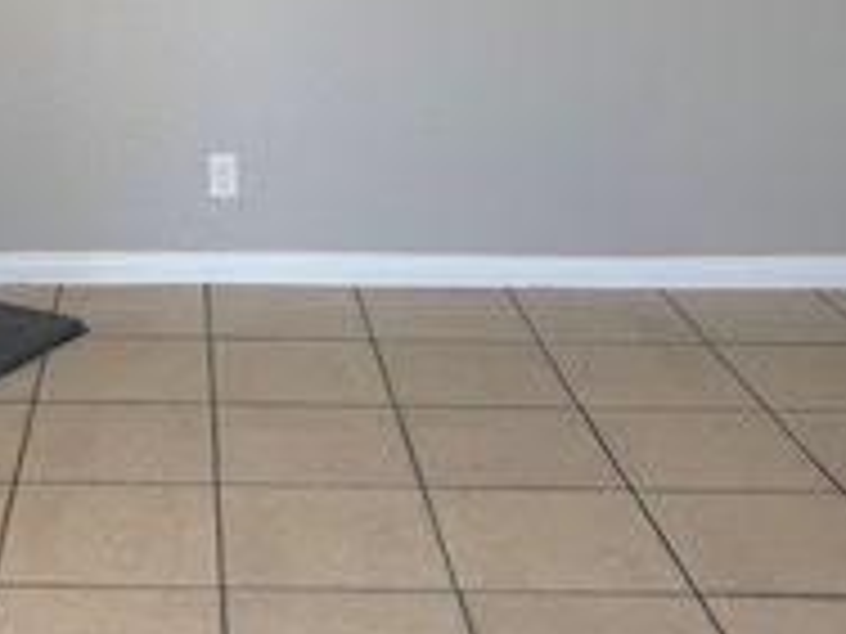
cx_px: 99
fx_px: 1564
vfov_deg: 21.7
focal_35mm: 64
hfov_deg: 29.1
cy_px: -61
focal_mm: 6.76
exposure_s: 1/183
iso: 64
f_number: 1.78
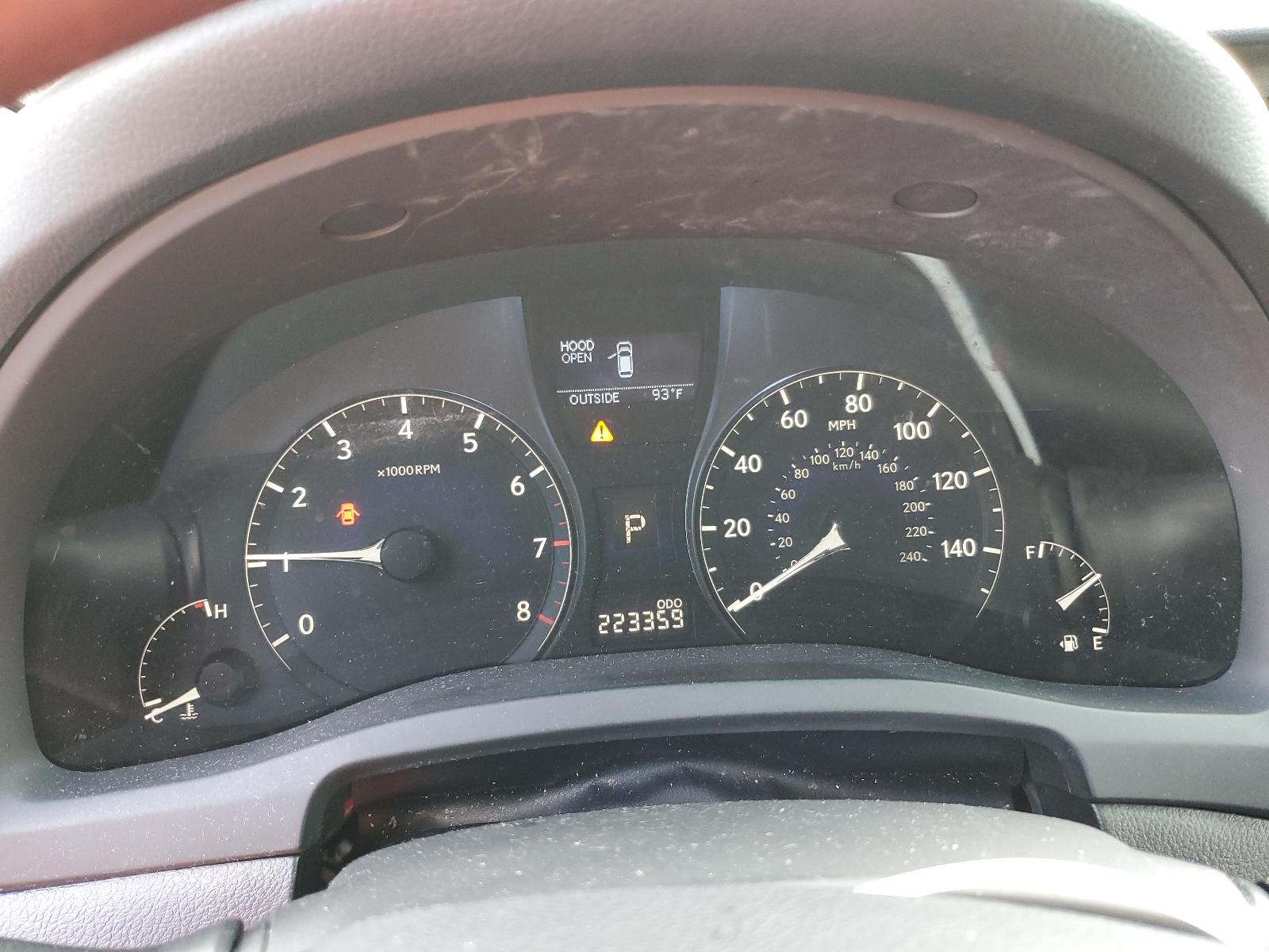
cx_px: 634
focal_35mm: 26
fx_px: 953
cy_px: 476
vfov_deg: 53.1
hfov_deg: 67.3
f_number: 1.5
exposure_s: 1/60.2
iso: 118
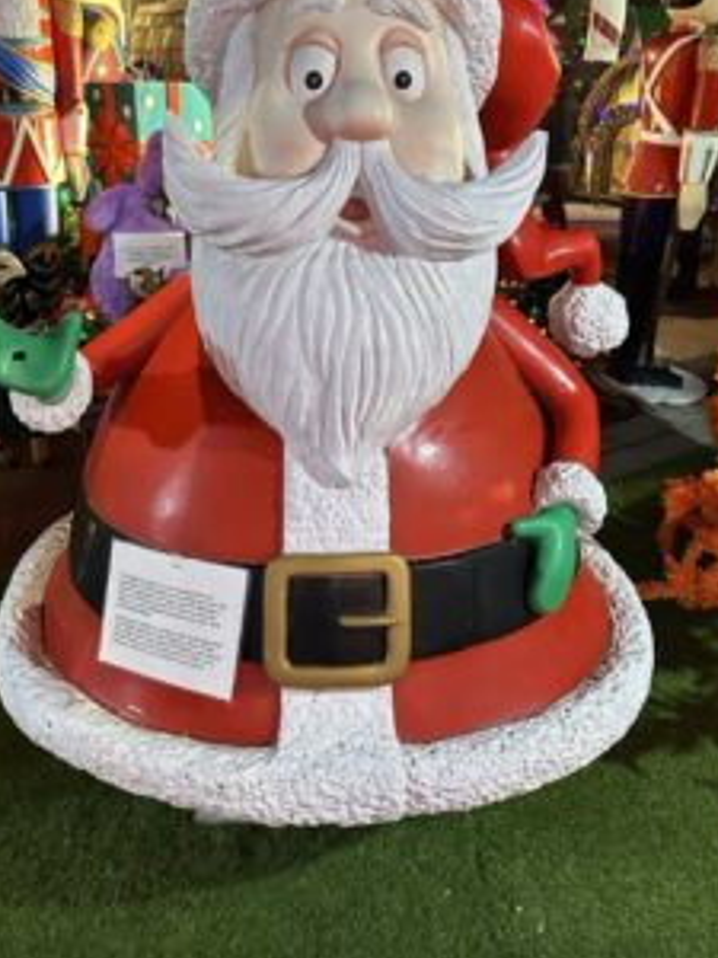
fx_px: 885
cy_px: 370
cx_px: 313
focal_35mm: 32
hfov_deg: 44.1
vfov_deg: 56.3
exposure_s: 1/60
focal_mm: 6.86
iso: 500
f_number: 1.78
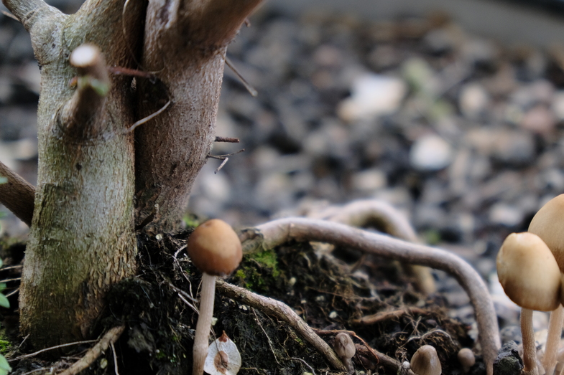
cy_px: 223
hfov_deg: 15.0
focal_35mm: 137
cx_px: 366
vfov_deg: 10.0
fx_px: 2146
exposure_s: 1/850
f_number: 2.8
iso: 640
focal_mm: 70
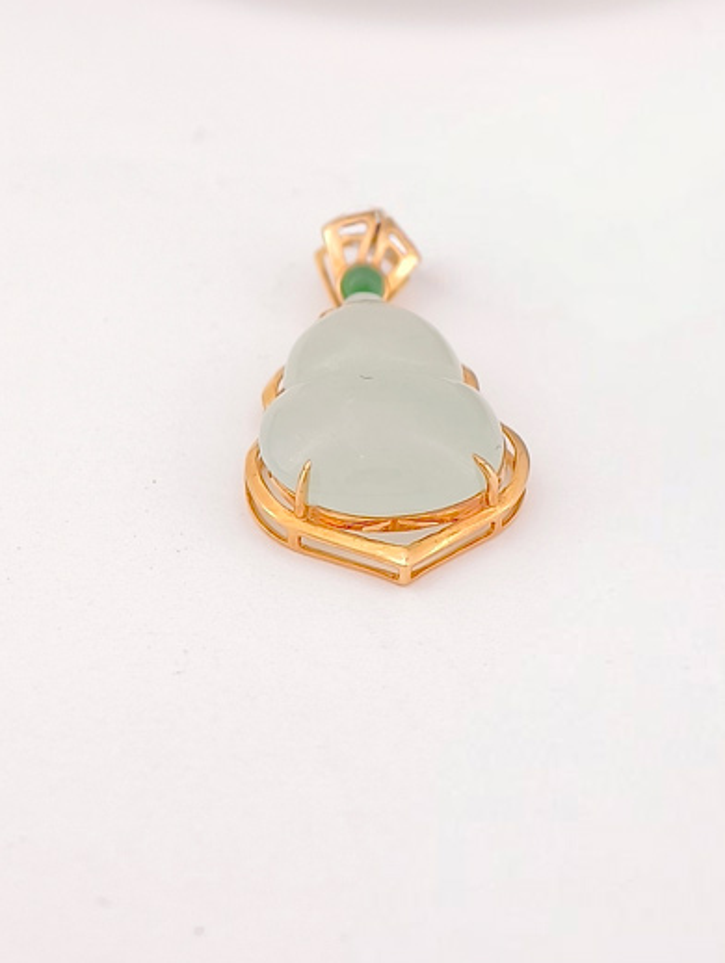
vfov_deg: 8.4
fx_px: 6574
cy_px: 328
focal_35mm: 236
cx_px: 359
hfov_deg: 6.3
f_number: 2.67
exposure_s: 1/200
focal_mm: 22.48
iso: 125
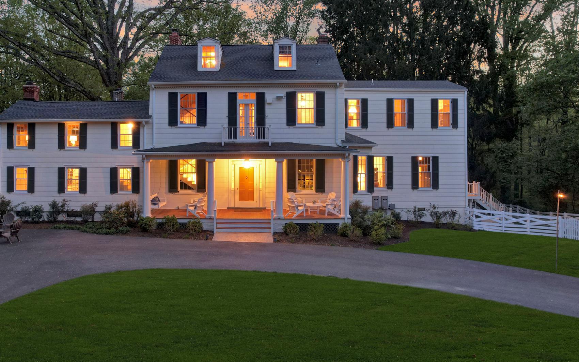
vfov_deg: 45.7
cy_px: 144
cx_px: 245
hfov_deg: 68.0
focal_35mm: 27
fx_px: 426
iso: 100
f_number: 2.8
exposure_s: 1/1.67
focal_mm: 8.4
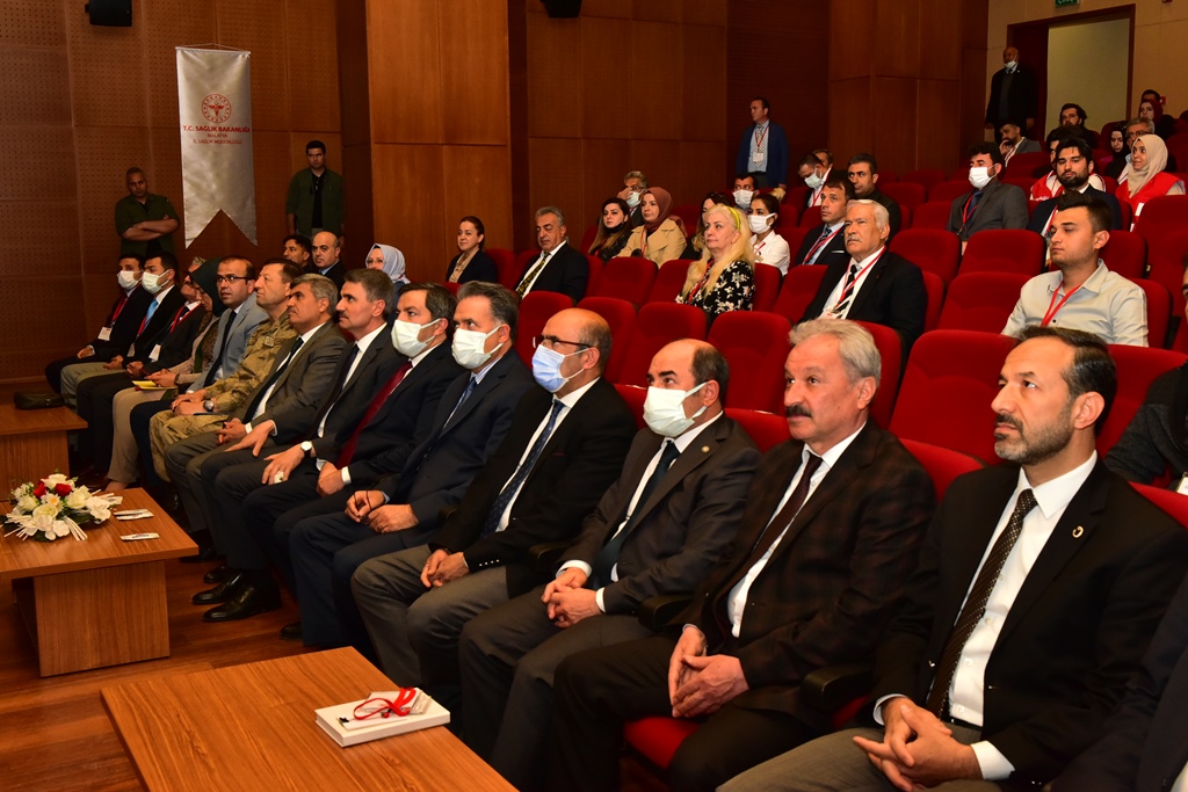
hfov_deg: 50.7
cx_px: 594
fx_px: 1254
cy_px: 396
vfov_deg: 35.1
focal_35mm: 38
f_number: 10
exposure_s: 1/60
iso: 3200
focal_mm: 38
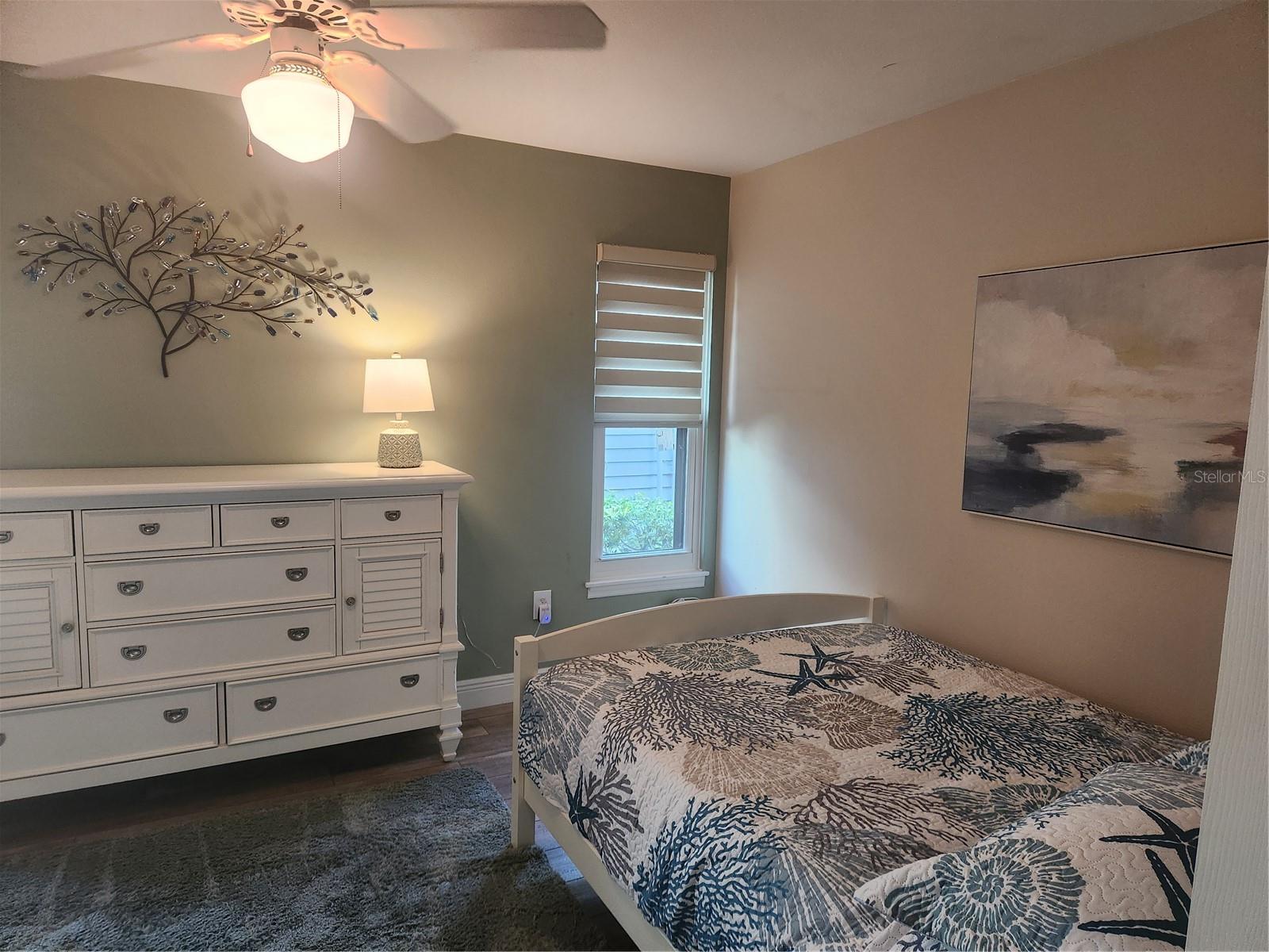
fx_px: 843
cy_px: 476
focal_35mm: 23
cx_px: 634
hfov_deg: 73.9
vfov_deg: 58.9
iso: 400
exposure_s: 1/120
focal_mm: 5.4
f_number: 1.8
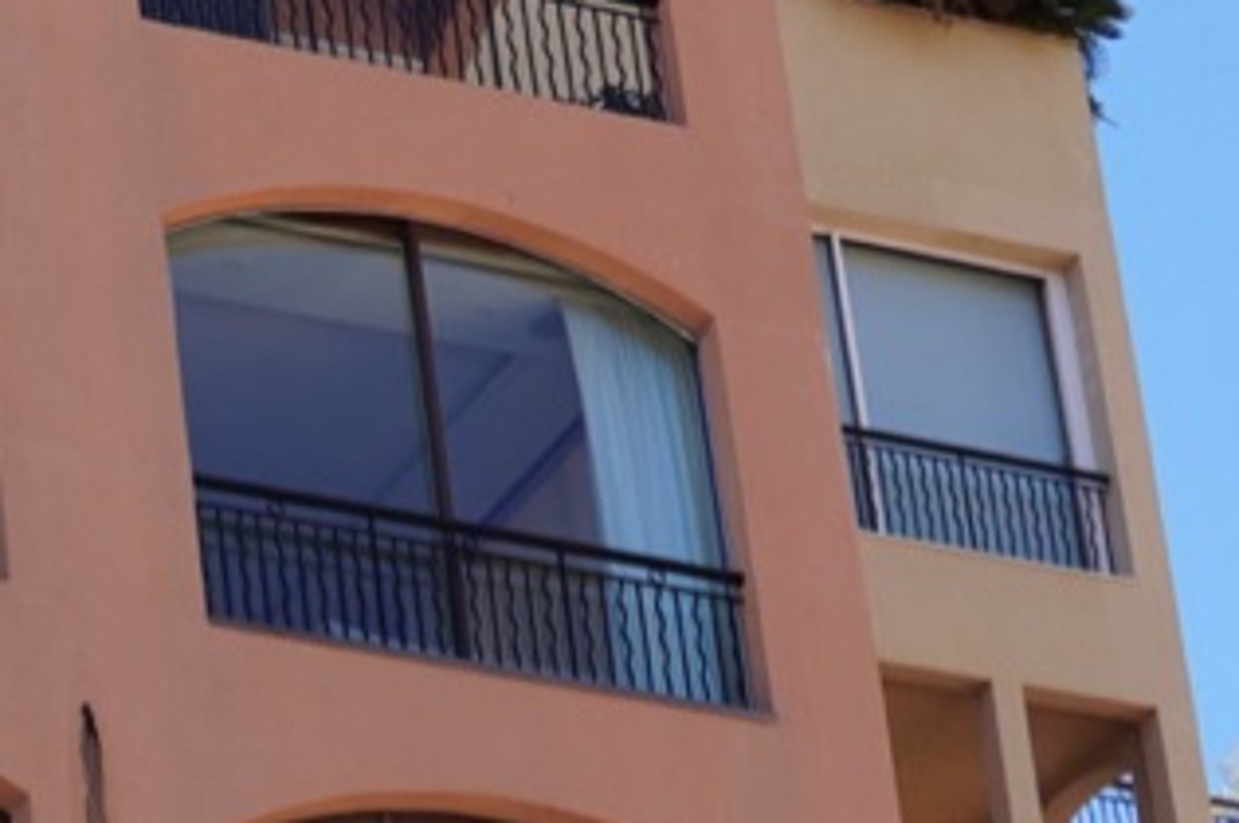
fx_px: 7839
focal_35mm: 228
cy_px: 1552
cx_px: -1239
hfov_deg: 8.6
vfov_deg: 5.9
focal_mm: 30
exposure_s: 1/250
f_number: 5
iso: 100
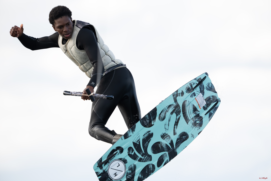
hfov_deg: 5.2
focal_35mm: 400
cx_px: 136
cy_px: 90
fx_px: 3011
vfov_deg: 3.4
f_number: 4.5
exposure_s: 1/2000
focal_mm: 400
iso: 640
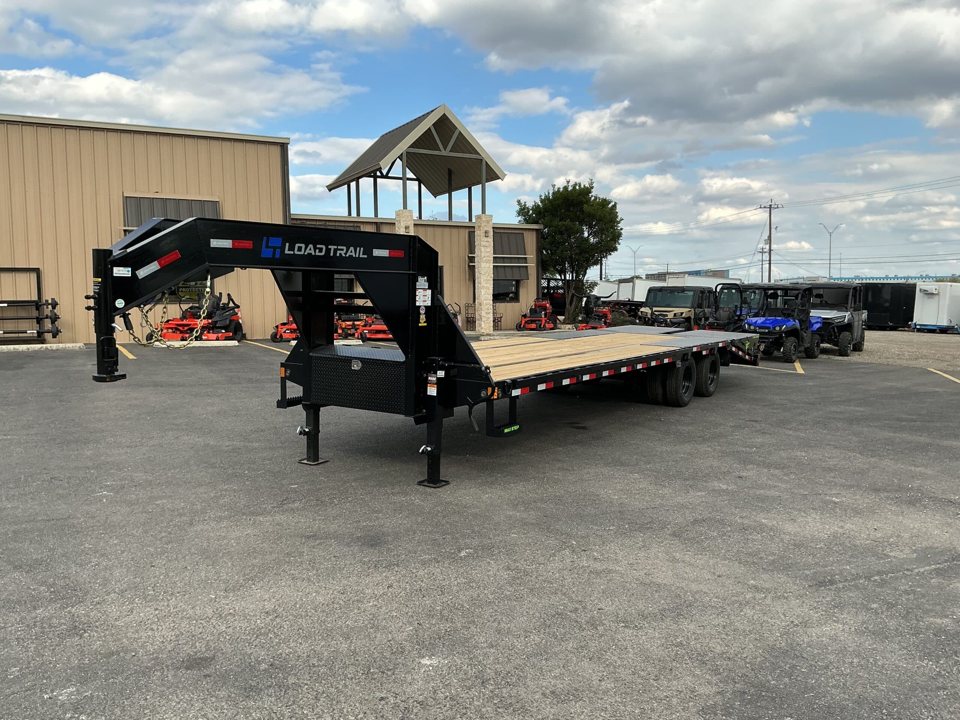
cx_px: 480
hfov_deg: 61.7
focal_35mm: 29
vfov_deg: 48.2
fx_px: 804
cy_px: 360
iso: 25
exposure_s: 1/1342
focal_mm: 3
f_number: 1.8
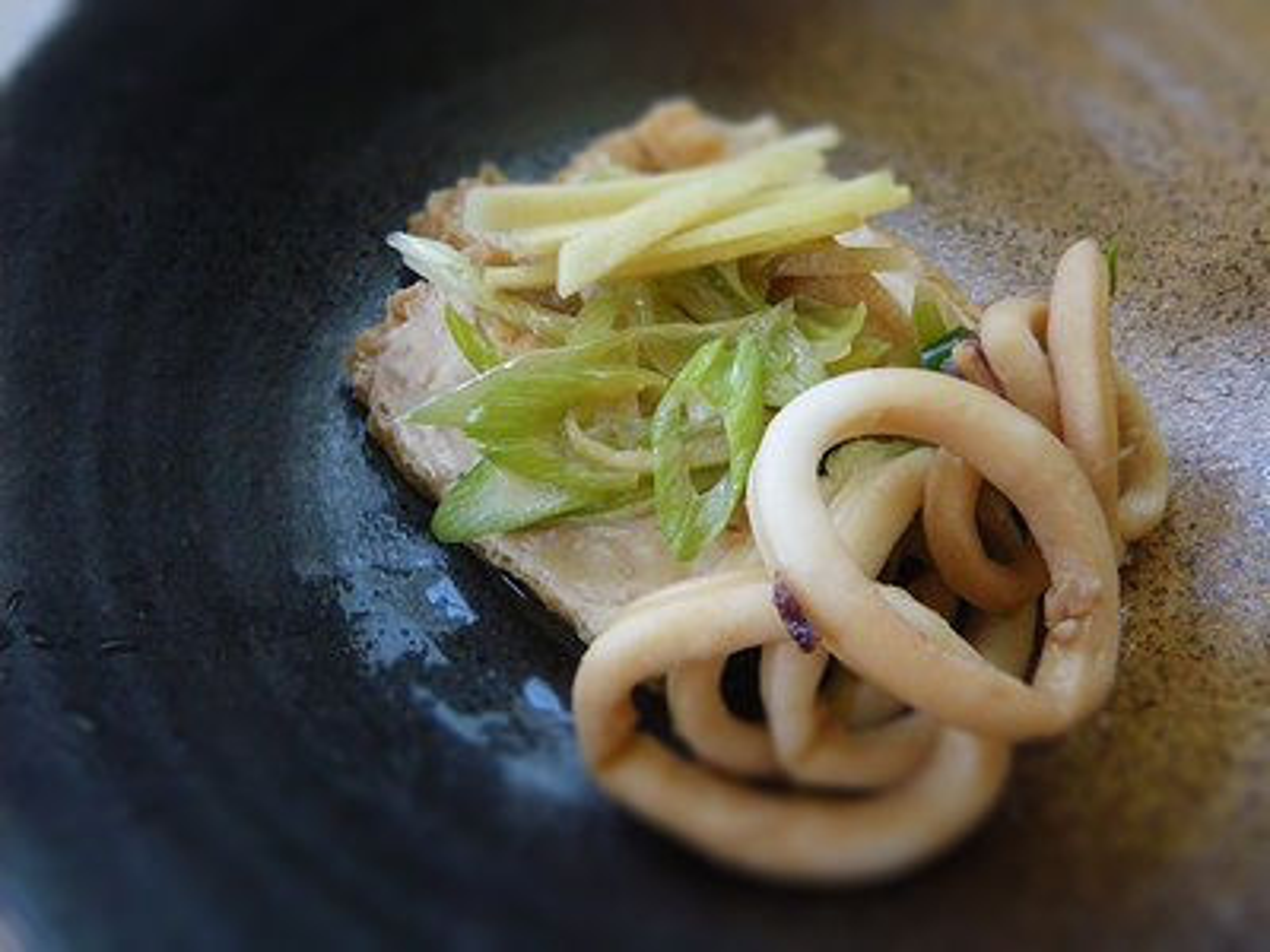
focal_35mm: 34
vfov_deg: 41.8
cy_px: 476
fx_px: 1247
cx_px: 635
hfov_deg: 54.0
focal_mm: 6.1
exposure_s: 1/40
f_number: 3.8
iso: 800
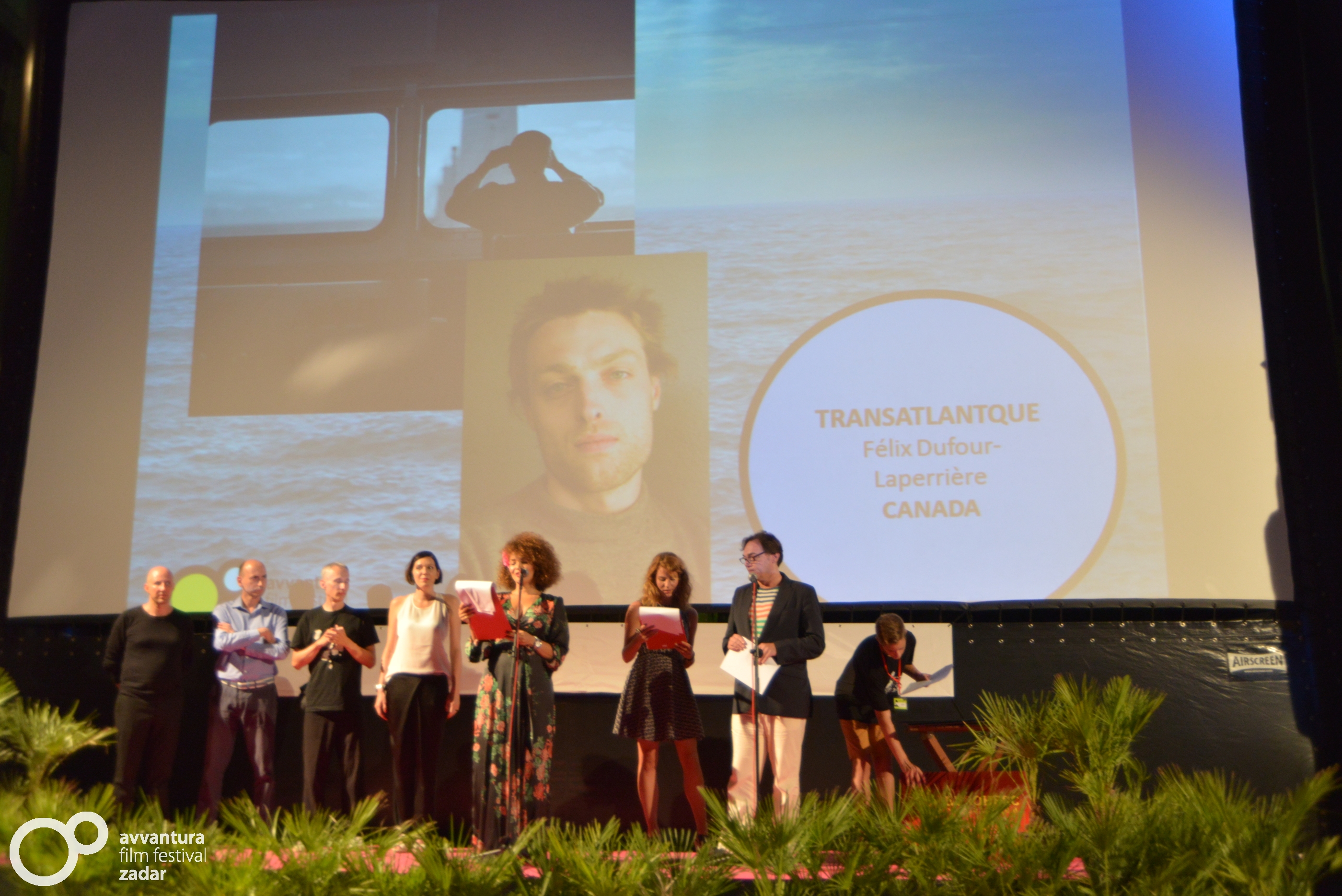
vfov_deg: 37.9
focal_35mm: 35
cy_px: 448
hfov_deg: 54.4
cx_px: 671
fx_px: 1305
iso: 2000
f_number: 4
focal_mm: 35
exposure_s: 1/40
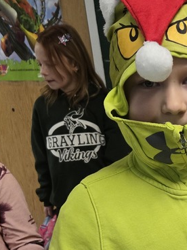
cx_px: 208
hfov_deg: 21.7
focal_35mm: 64
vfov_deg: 29.6
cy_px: 201
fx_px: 461
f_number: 1.8
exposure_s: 1/120
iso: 160
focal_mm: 5.4
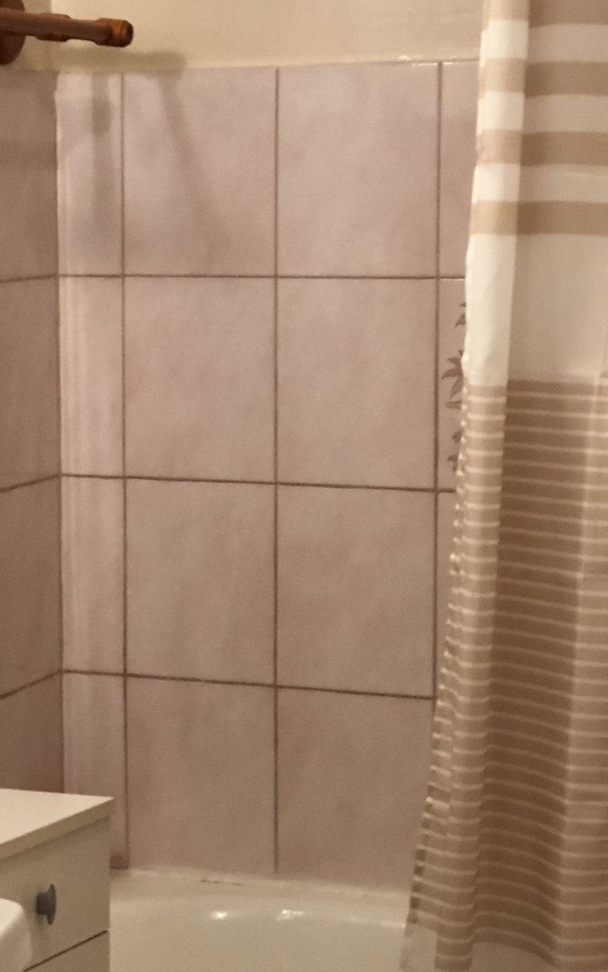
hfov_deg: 12.0
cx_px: -41
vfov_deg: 19.3
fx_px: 2862
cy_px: 531
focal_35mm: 108
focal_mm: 6.6
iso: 320
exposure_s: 1/50
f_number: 2.8
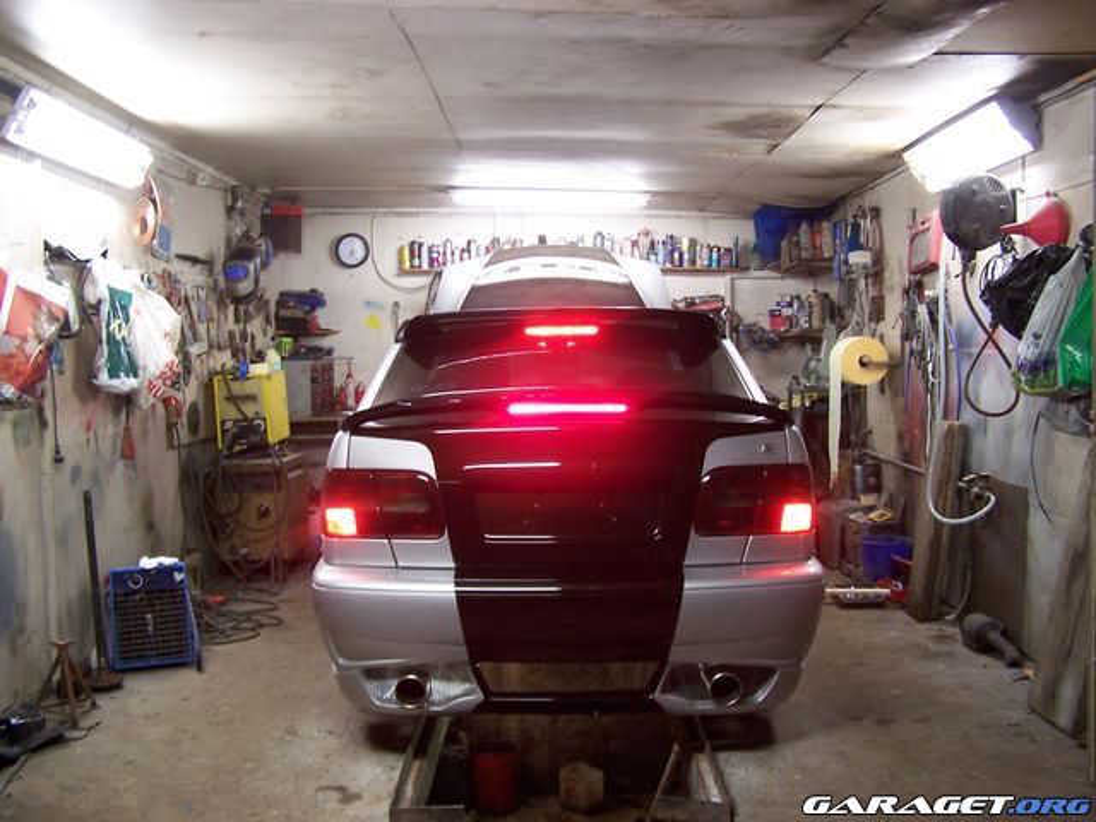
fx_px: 1203
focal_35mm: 38
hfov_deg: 49.0
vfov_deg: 37.7
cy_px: 411
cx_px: 548
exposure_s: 1/10
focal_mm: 6.3
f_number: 2.8
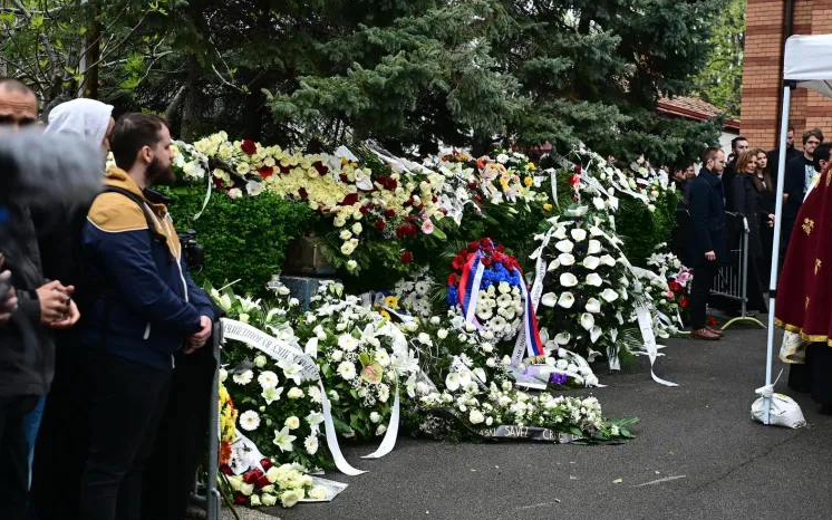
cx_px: 423
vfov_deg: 24.0
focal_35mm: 54
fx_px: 1224
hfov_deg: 37.5
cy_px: 273
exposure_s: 1/2500
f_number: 2.8
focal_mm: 35
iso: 640
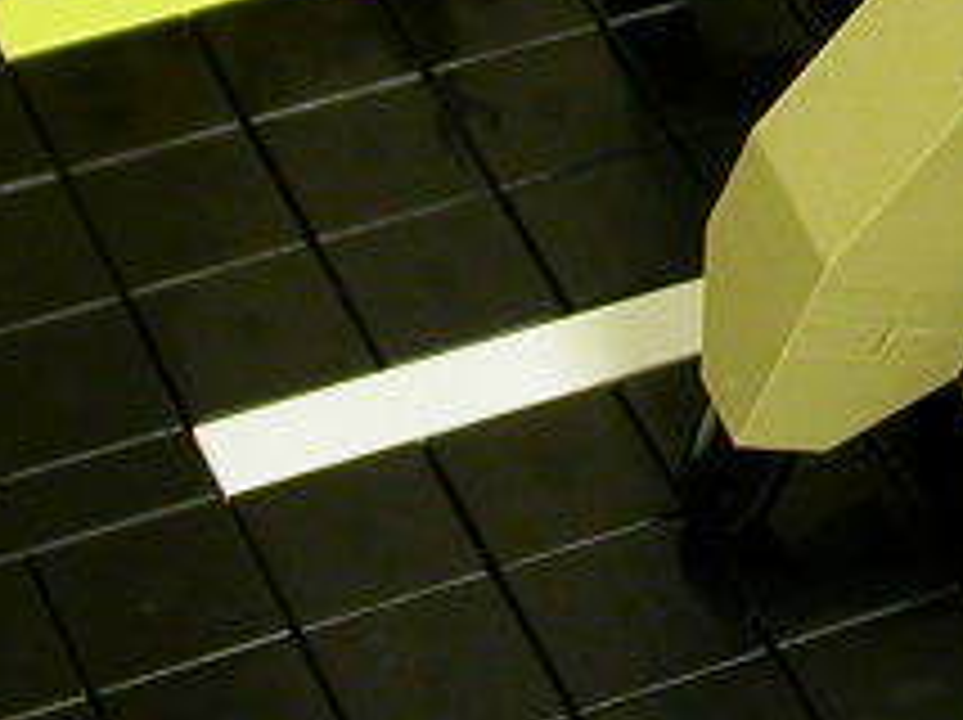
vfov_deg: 8.0
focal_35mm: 182
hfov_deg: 10.6
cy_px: -248
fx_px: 5057
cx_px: 1314
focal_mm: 7.85
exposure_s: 1/12.3
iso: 100
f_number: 2.6
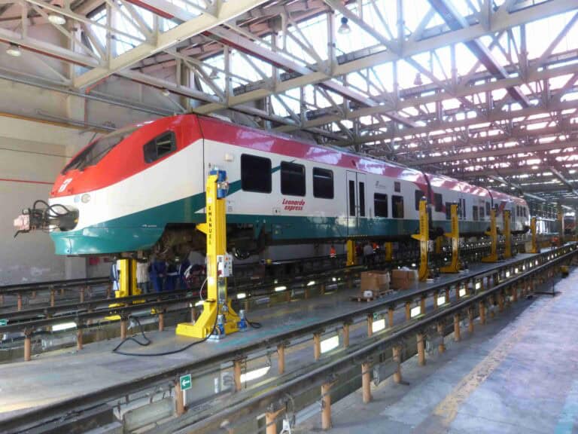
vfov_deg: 54.9
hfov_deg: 69.4
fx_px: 417
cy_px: 217
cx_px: 289
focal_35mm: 25
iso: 320
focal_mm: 4.5
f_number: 2.8
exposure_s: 1/60
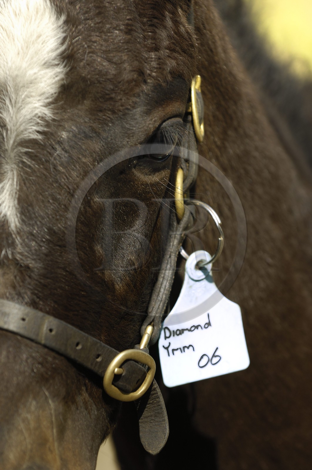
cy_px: 235
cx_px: 156
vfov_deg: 7.9
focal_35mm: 262
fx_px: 3423
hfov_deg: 5.2
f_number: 5.6
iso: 100
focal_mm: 175
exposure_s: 1/320
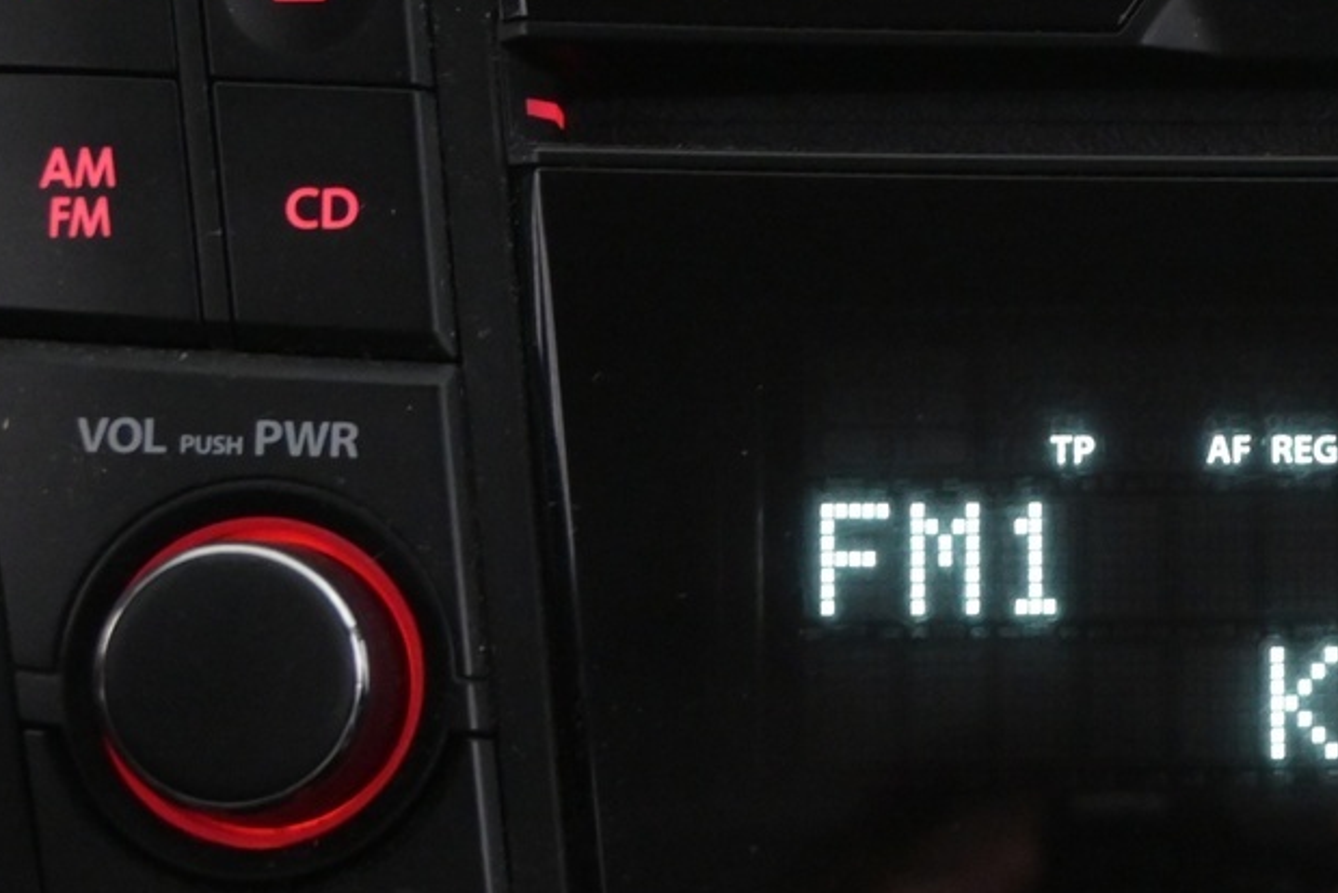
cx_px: 1375
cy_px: 616
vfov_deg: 11.1
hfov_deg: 16.2
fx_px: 4597
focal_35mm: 124
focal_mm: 31.5
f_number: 5
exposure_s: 1/50
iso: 2800
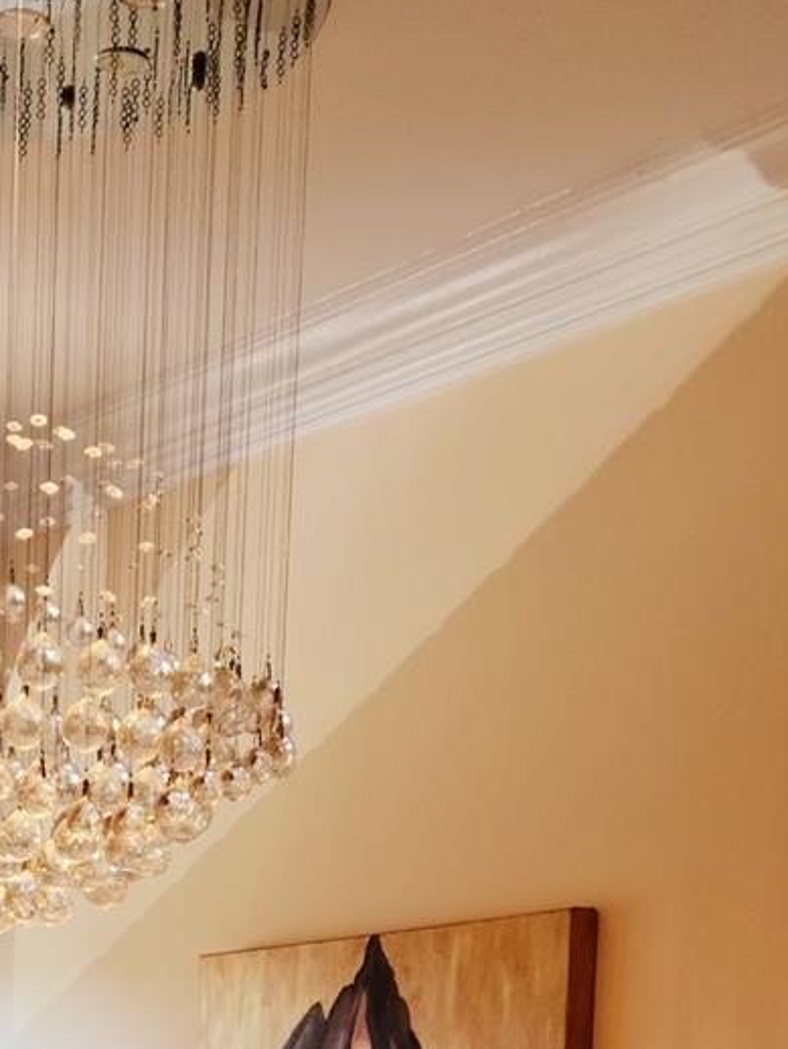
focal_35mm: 83
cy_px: 1353
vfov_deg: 21.4
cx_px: -18
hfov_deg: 17.3
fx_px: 2517
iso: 32
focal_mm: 5.9
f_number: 2
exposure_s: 1/59.2
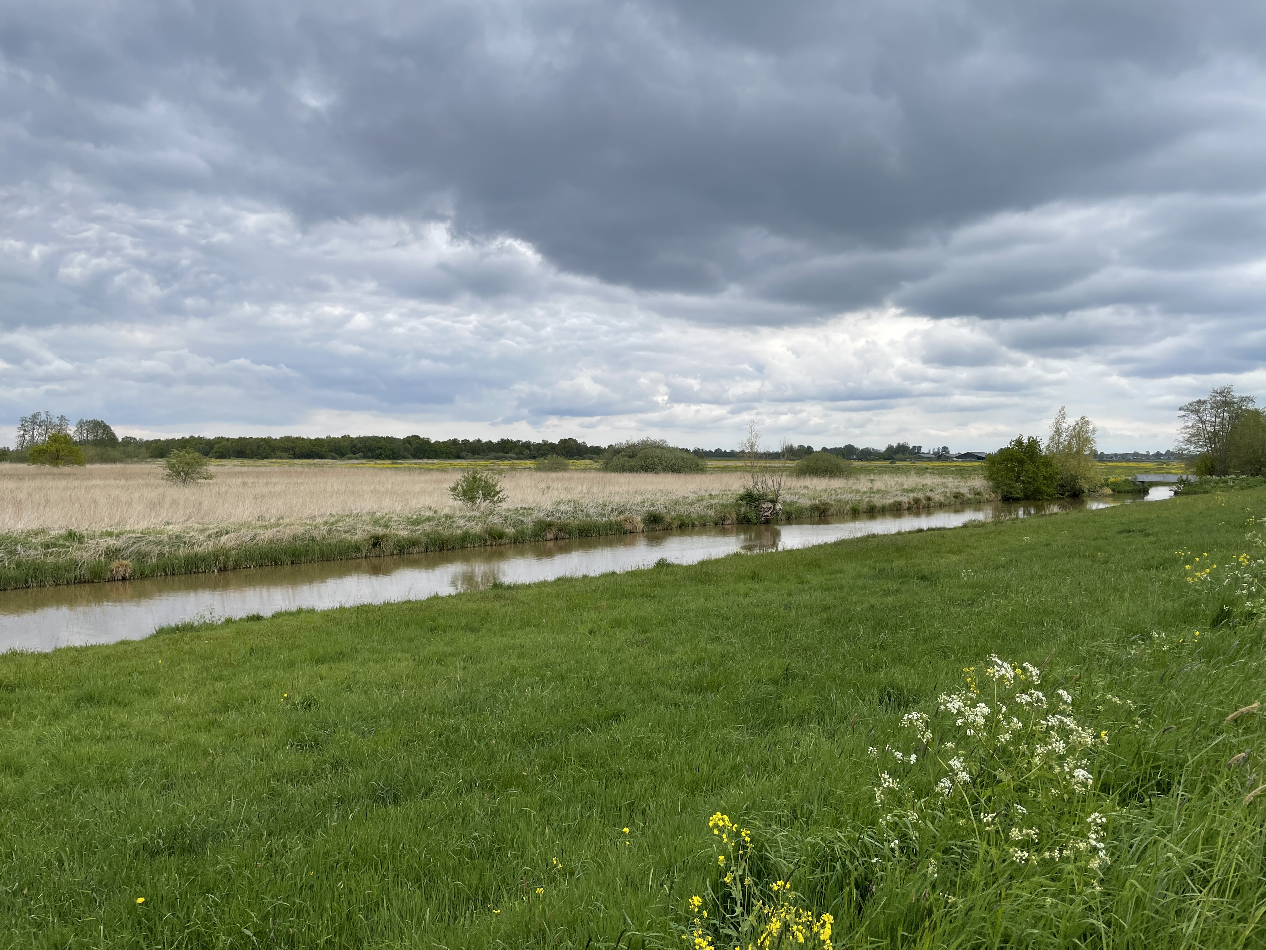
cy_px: 475
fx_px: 951
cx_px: 633
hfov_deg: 67.3
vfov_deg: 53.1
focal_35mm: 26
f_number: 1.6
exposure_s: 1/1689
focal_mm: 4.2
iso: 32
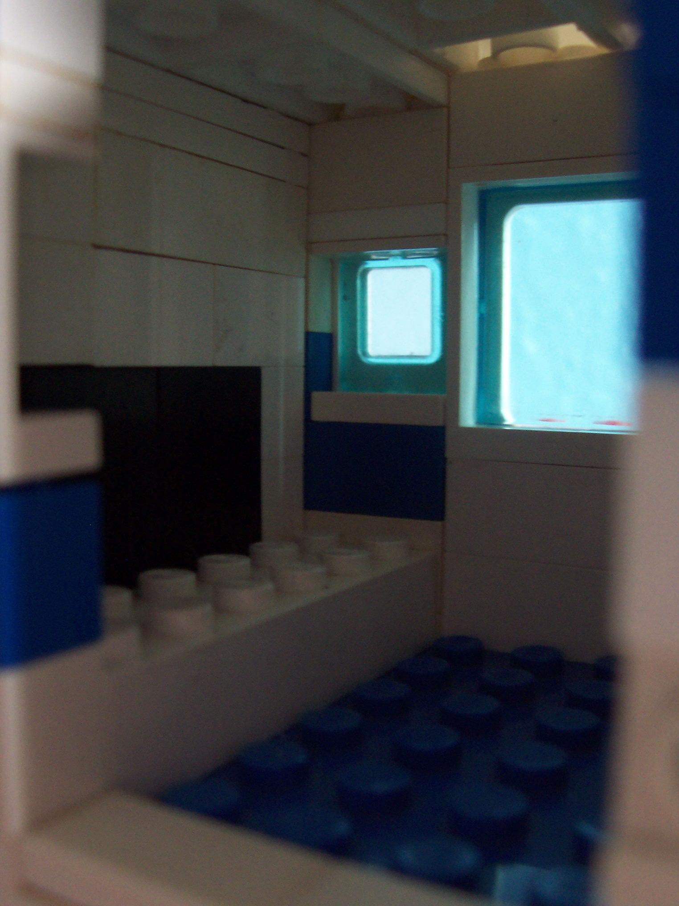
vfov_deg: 50.1
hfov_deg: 38.7
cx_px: 340
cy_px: 453
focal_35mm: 37
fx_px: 968
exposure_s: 1/8
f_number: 2.8
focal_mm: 5.6
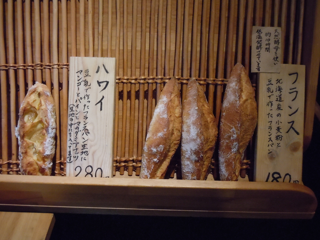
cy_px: 120
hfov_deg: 55.4
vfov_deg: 42.9
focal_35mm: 33
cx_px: 160
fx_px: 305
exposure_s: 1/100
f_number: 4
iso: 800
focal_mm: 5.9
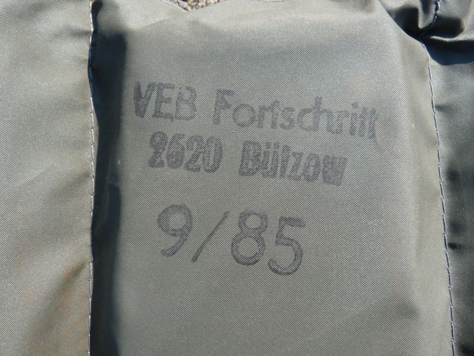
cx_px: 237
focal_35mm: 27
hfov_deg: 65.3
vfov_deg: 51.4
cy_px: 178
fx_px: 370
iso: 100
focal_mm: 4.8
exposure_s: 1/200
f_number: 4.5
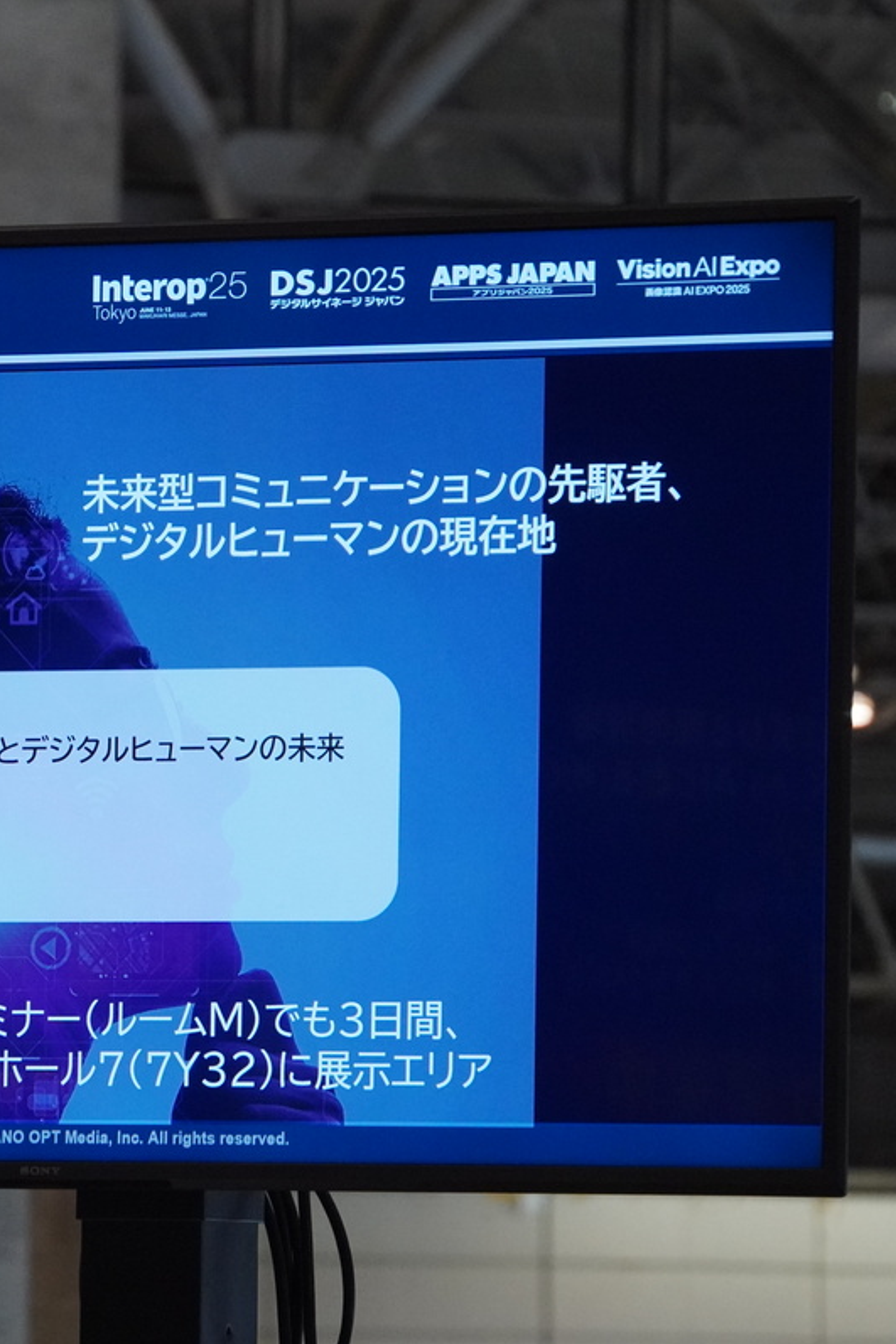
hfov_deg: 5.7
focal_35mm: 241
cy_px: 671
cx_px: 167
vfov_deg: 8.5
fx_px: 9003
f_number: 6.3
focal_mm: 106.7
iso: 3200
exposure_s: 1/200
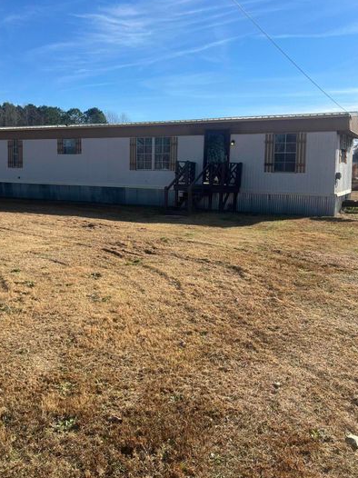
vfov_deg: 55.0
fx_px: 455
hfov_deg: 42.7
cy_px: 190
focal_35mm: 33
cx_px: 145
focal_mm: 5.7
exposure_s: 1/4831
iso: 50
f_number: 1.5
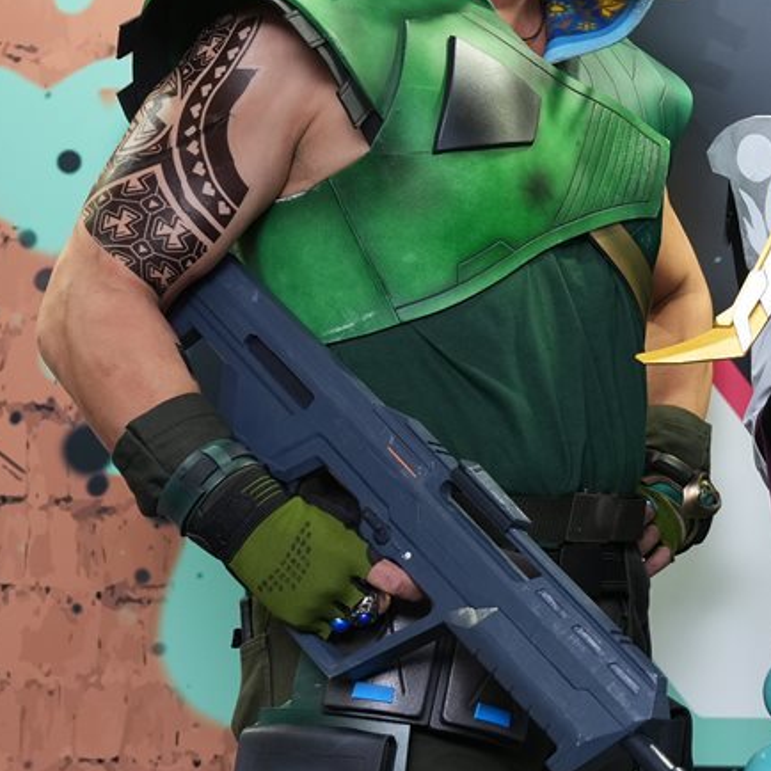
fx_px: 2369
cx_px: 968
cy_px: 236
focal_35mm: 94
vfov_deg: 18.4
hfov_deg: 17.5
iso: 800
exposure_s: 1/160
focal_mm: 40
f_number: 4.5
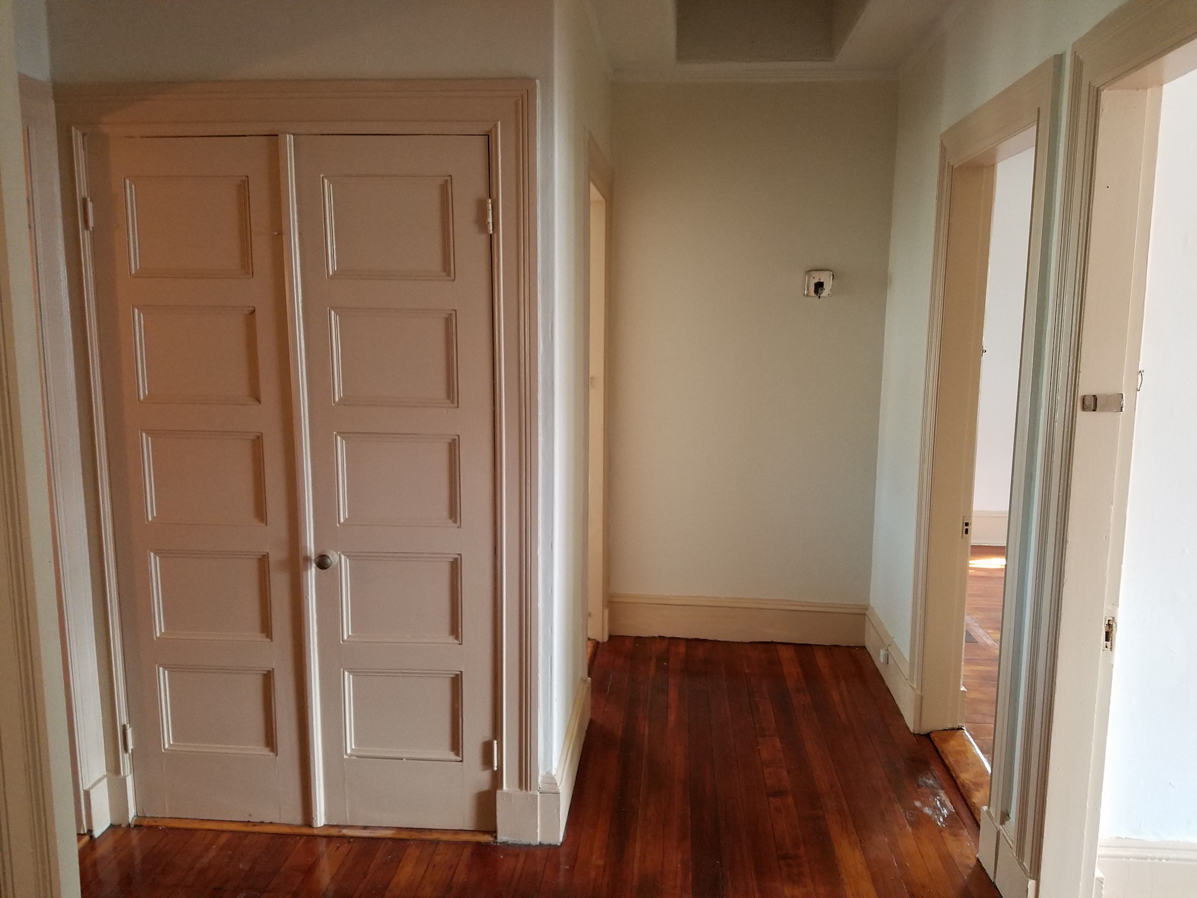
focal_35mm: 26
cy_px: 449
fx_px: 899
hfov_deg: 67.3
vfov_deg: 53.1
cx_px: 598
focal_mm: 4.2
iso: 200
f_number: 1.7
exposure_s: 1/24
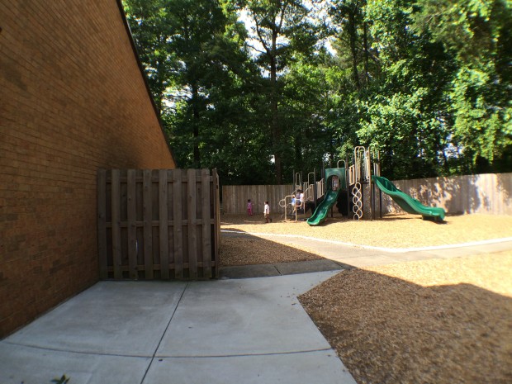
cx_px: 256
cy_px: 192
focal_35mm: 29
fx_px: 429
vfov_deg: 48.2
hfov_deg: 61.7
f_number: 2.2
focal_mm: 4.15
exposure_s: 1/586
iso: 32
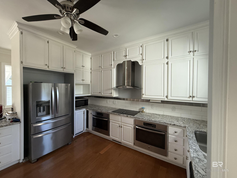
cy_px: 89
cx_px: 118
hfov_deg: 102.1
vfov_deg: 85.7
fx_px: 96
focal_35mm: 14
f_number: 2.2
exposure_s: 1/99
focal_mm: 2.22
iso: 250
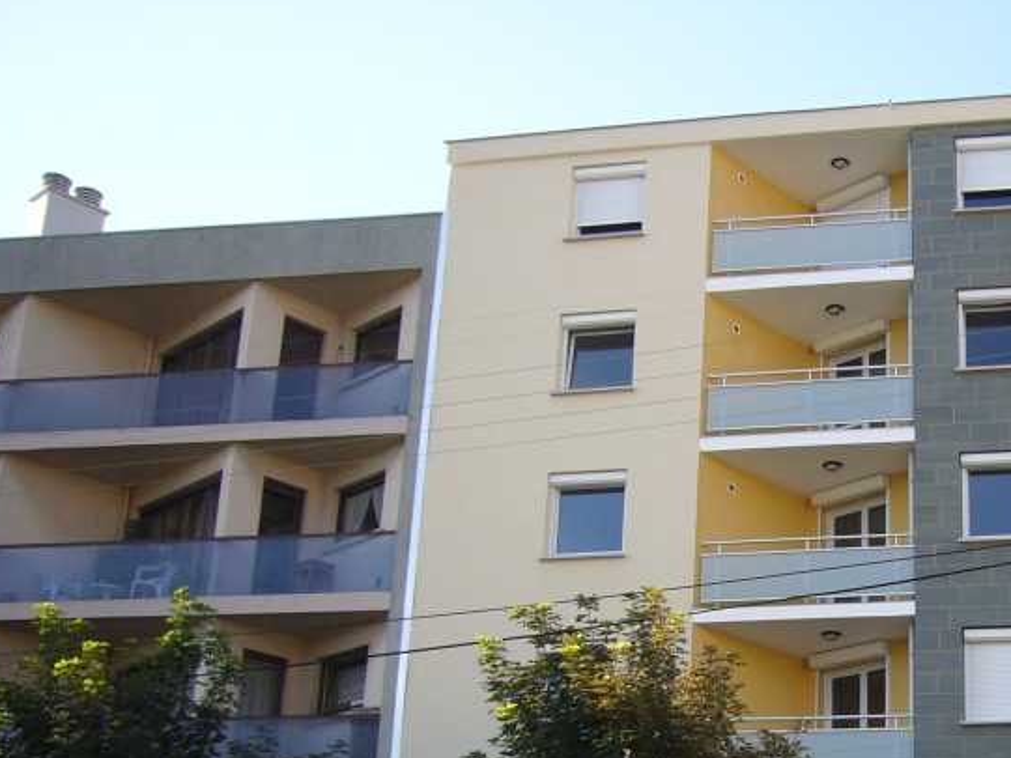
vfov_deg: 26.6
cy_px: 678
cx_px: 876
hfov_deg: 34.5
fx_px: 1548
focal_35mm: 53
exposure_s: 1/400
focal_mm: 4.6
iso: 80
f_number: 2.8
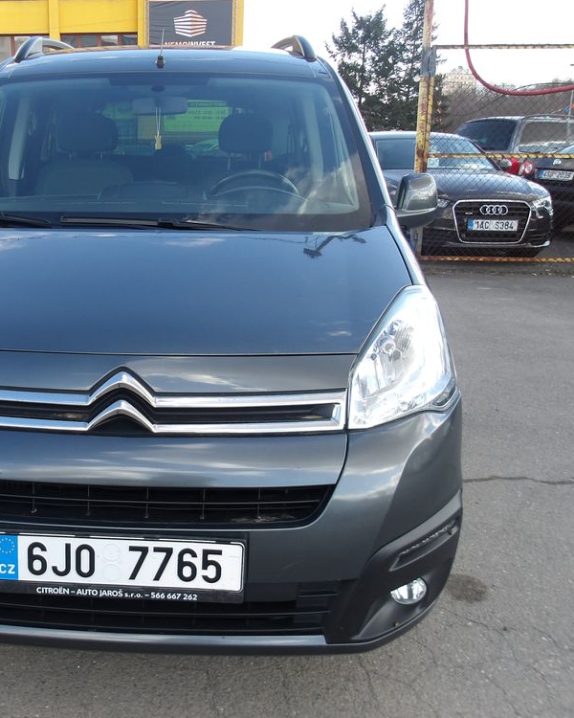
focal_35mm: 36
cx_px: 135
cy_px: 355
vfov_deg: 50.3
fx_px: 764
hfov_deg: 39.9
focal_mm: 4.9
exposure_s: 1/240
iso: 100
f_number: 3
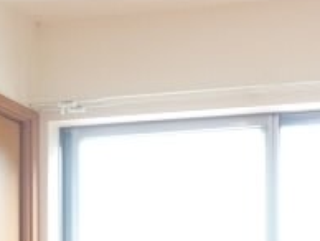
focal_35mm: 101
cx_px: 398
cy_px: 409
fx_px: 935
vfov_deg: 13.4
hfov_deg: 18.3
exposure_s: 1/50
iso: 400
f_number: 3.1
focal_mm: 5
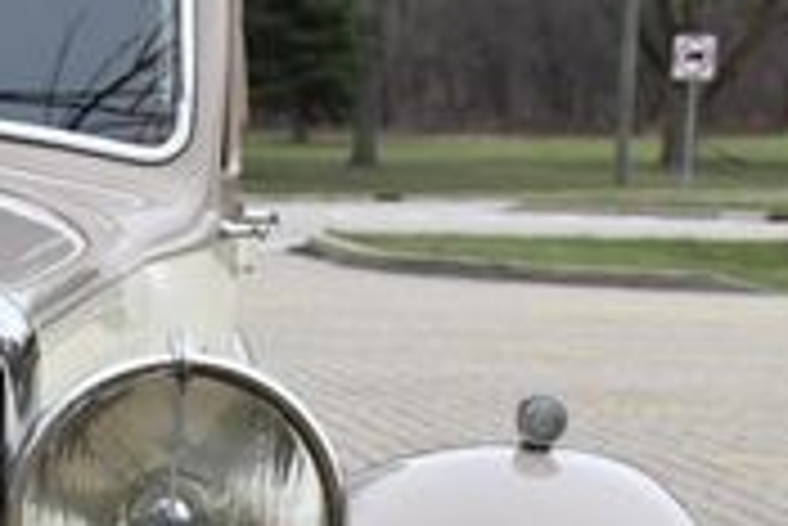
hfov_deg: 9.2
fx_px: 4819
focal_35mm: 220
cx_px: -189
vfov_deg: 6.2
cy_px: 602
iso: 500
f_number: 8
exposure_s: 1/500
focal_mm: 40
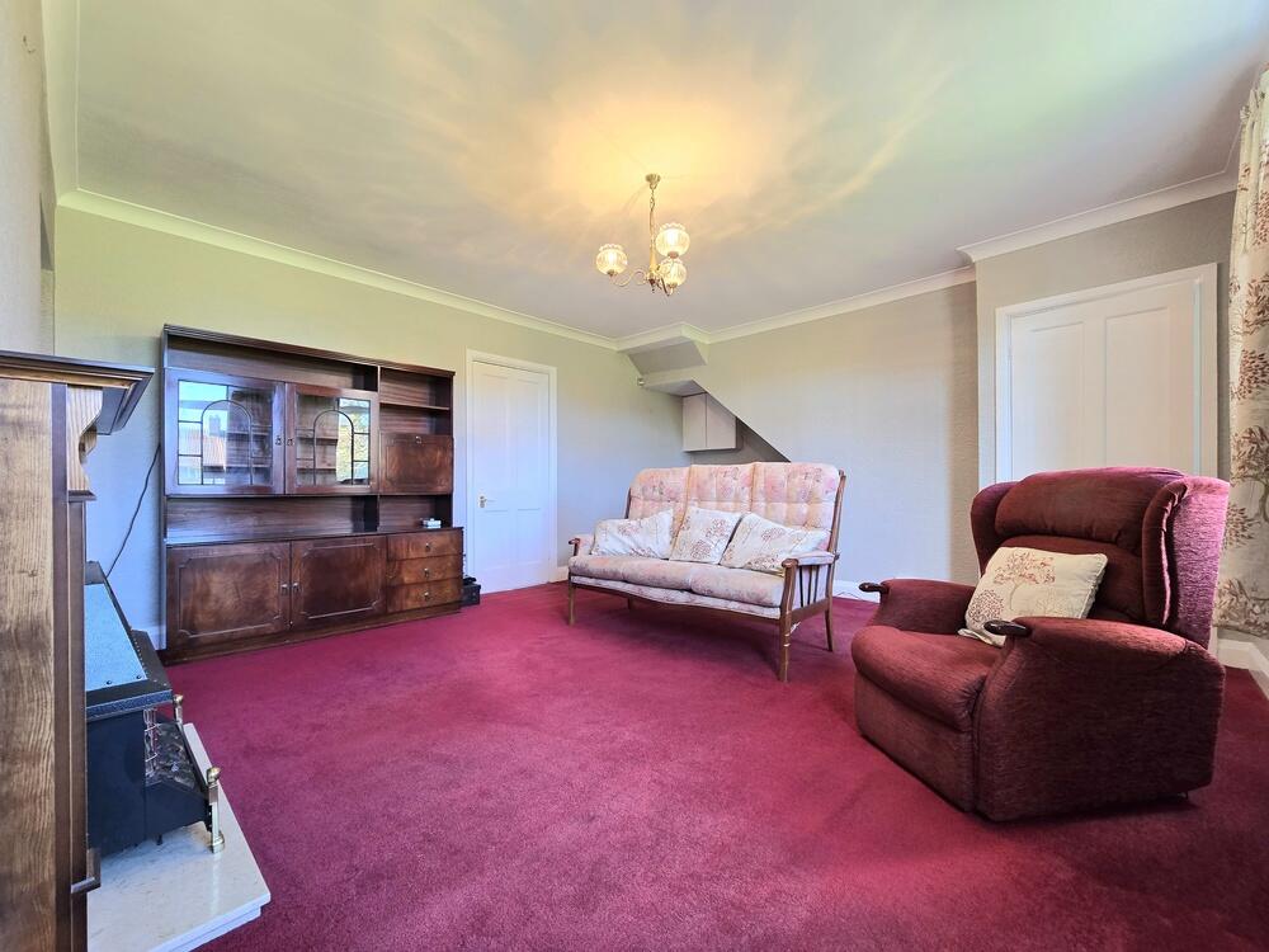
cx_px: 634
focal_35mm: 13
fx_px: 477
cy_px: 476
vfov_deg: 89.9
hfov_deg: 106.2
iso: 100
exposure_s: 1/50.3
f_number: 2.2
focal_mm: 2.2
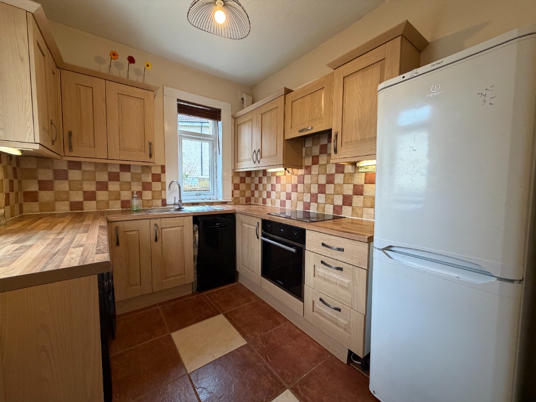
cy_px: 201
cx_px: 268
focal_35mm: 14
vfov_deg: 85.7
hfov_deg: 102.1
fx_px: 217
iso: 320
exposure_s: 1/100
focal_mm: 2.22
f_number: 2.2
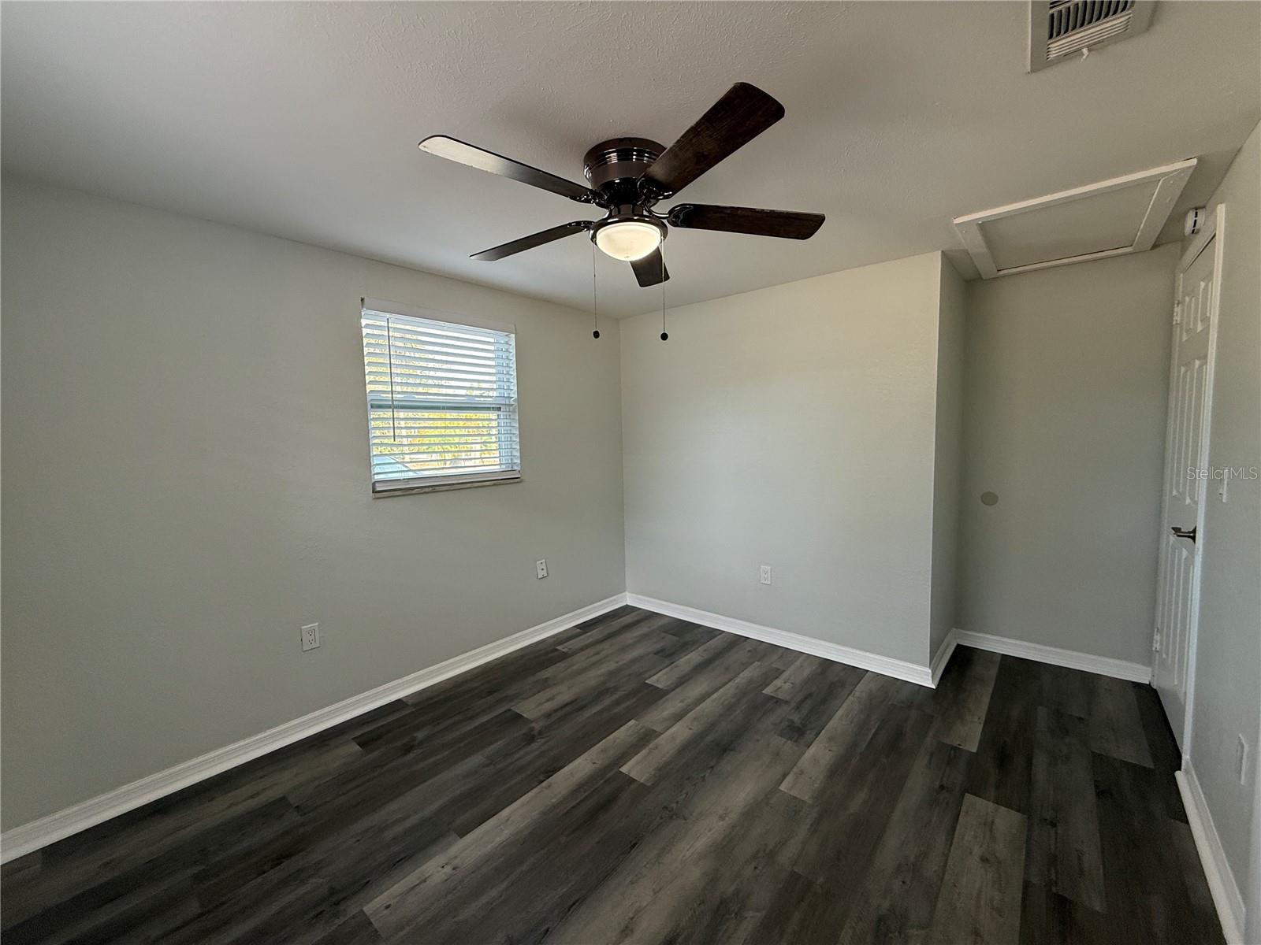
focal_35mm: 14
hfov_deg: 102.1
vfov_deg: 85.7
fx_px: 510
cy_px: 472
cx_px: 630
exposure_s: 1/120
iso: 125
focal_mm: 2.22
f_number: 2.2
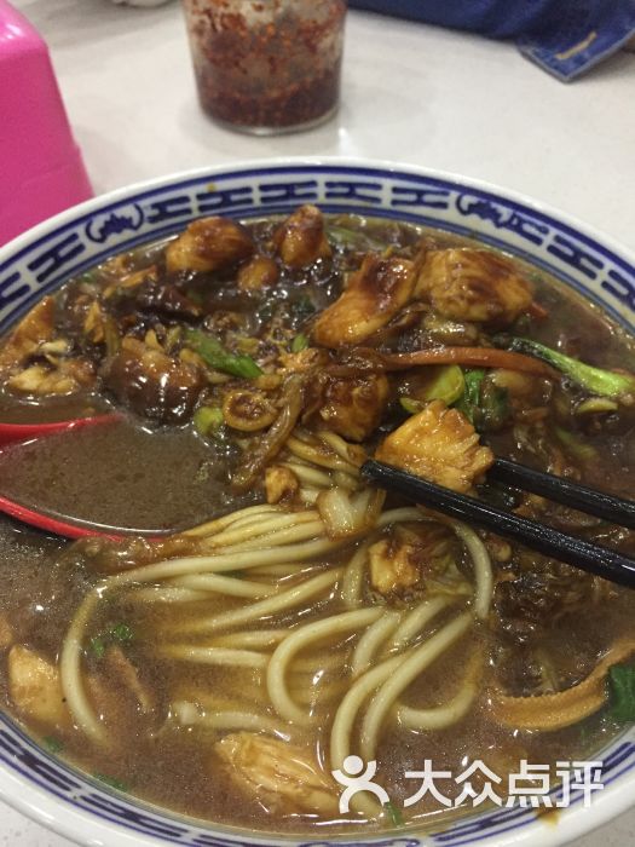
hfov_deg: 48.2
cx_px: 318
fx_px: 709
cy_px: 424
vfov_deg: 61.7
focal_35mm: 29
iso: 250
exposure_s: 1/25
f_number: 2.2
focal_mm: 4.15
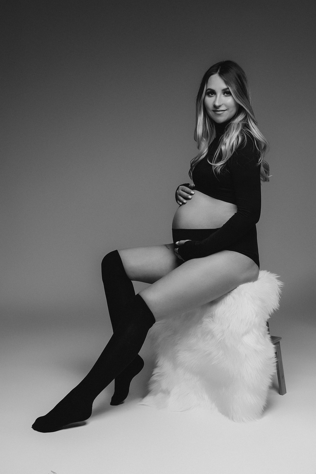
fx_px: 671
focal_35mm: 51
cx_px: 158
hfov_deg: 26.5
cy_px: 237
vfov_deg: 38.9
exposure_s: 1/160
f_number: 5.6
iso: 200
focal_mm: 51
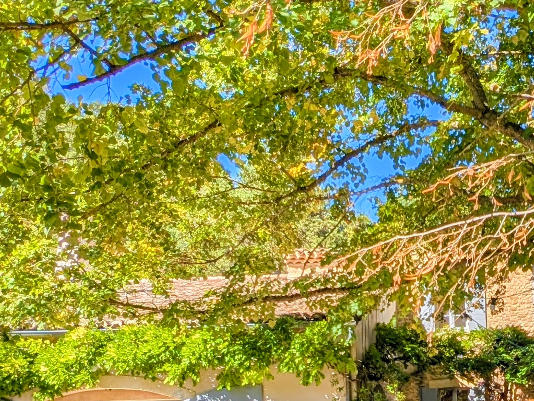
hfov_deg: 56.4
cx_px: 317
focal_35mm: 32
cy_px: 292
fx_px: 494
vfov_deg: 43.0
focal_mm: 2.23
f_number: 1.95
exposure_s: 1/1248
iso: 38
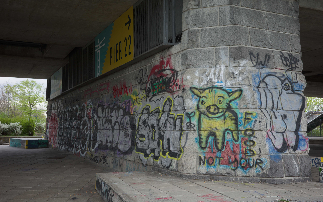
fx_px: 361
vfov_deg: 31.2
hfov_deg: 48.2
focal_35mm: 41
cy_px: 95
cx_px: 161
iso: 100
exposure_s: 1/125
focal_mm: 26
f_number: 4.5
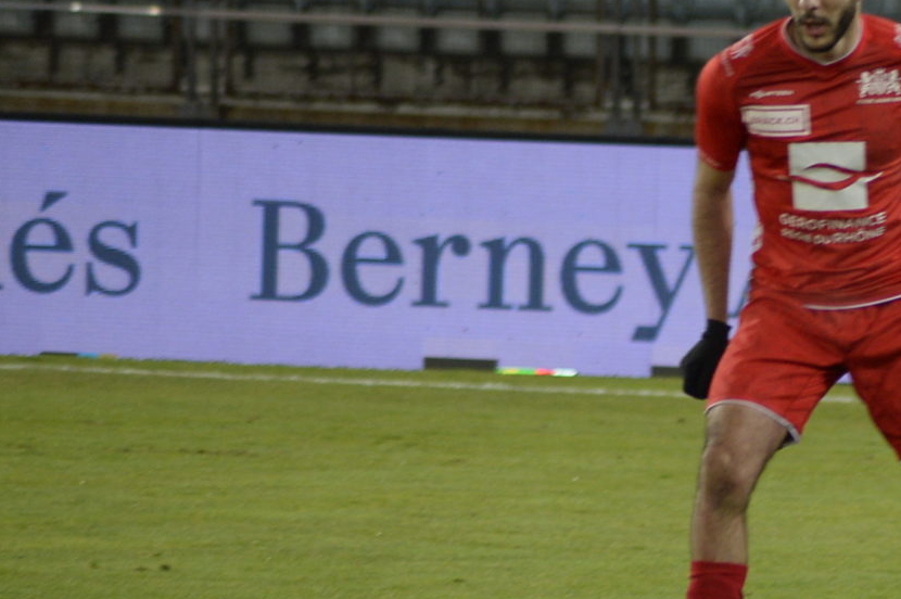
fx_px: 13879
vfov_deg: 2.5
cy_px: 588
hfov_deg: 3.7
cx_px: 1252
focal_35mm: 555
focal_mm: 180
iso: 1400
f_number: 4.5
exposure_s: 1/250
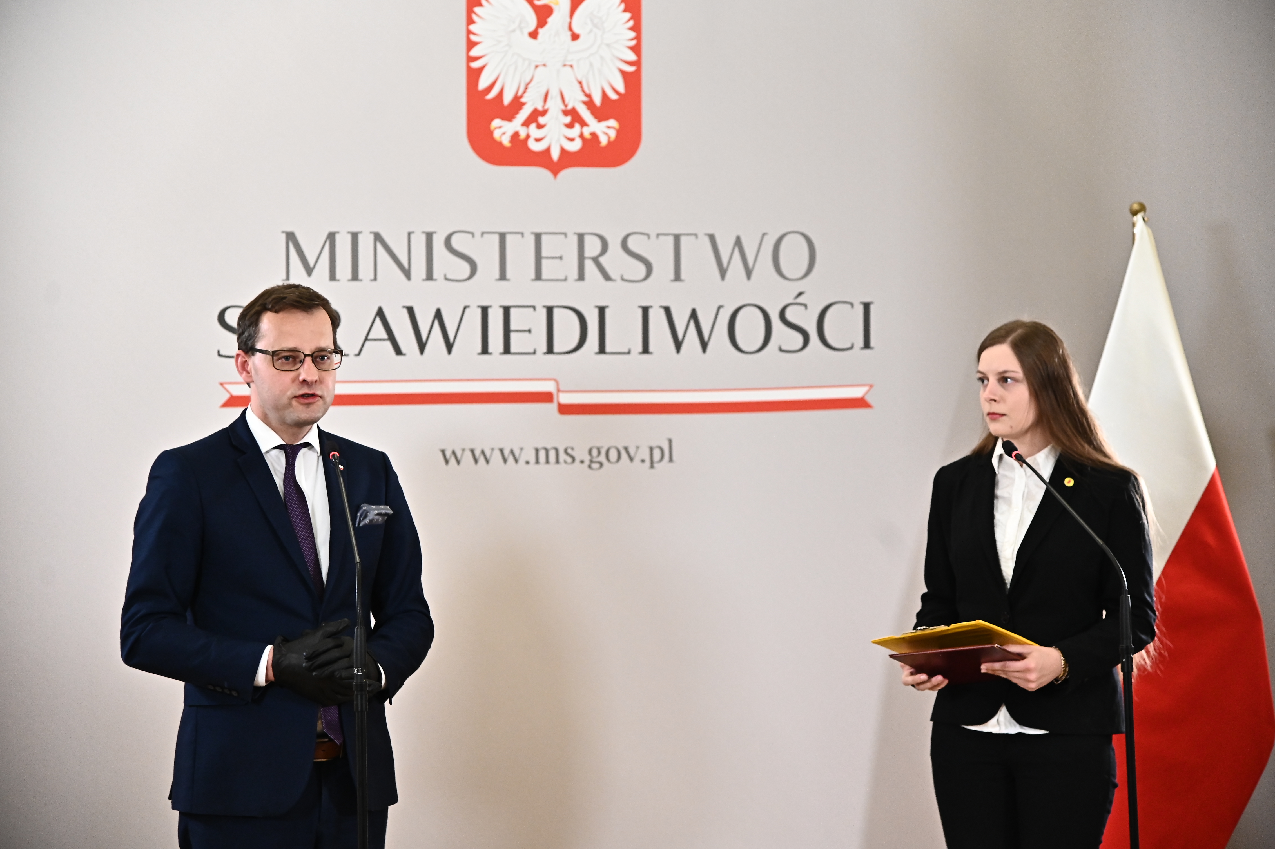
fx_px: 3009
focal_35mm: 85
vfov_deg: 16.1
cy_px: 424
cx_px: 638
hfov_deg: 23.9
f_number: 4
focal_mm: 85
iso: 3200
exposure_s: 1/160
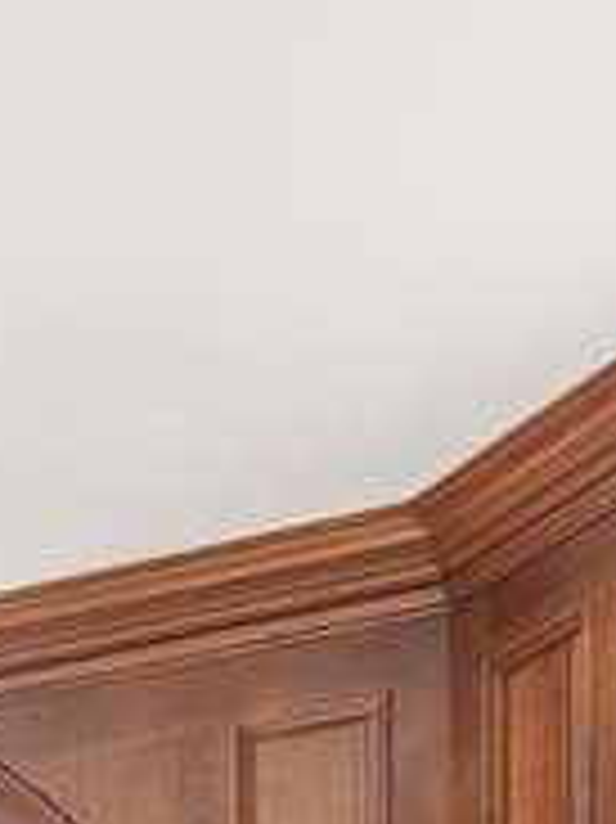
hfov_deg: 10.1
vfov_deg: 12.9
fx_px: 2827
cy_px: 1932
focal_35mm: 119
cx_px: -1066
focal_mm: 14
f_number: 9.5
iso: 200
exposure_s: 1/30
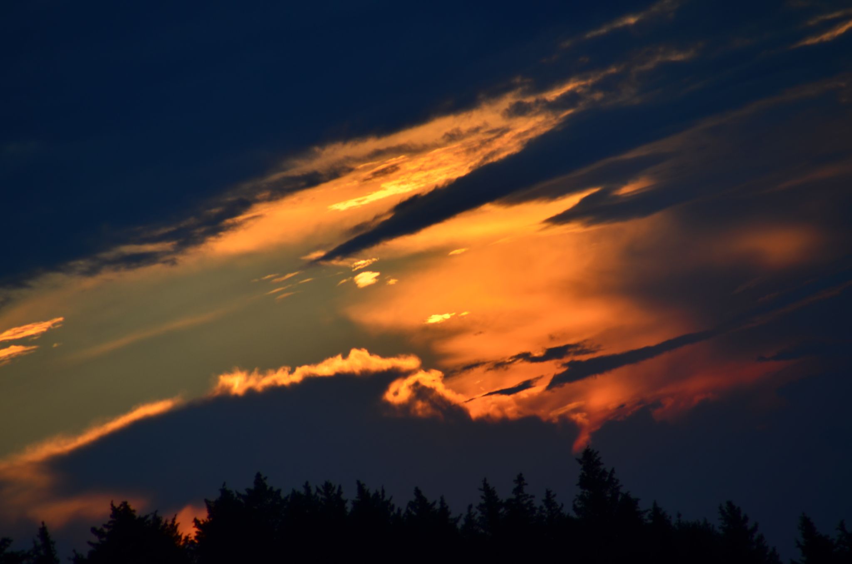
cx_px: 426
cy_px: 282
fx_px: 7085
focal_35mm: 300
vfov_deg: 4.6
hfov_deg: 6.9
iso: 100
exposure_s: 1/400
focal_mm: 200
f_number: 5.6
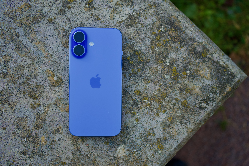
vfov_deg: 27.0
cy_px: 83
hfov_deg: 39.6
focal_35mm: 50
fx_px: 346
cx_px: 124
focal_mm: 50
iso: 160
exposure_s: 1/160
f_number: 4.5
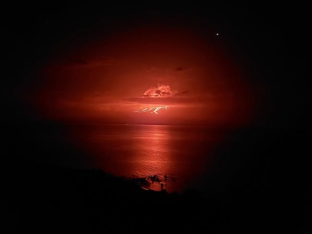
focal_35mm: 26
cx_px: 156
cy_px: 117
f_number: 1.5
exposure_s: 1/4
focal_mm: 4.3
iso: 800
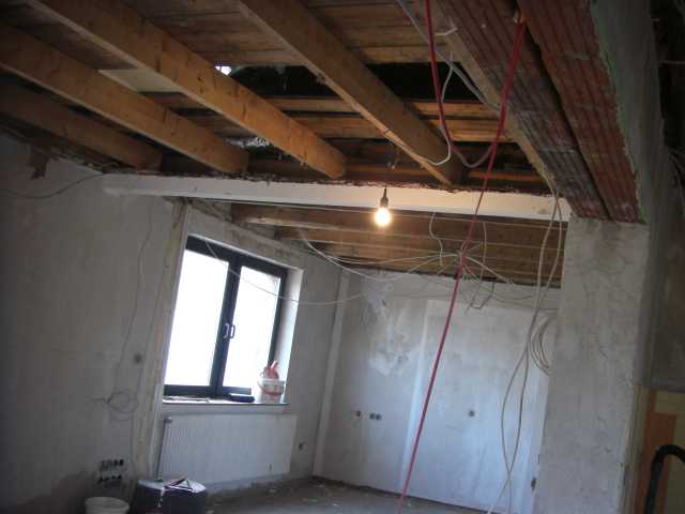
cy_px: 257
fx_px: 752
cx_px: 342
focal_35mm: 38
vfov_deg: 37.7
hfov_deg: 49.0
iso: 200
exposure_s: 1/15
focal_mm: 6.3
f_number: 3.4
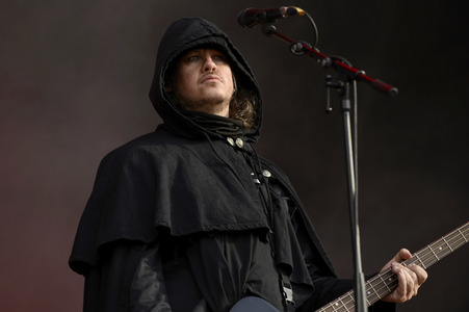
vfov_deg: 8.6
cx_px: 234
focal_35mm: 160
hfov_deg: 12.8
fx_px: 2083
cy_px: 156
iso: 100
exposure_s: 1/400
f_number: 4
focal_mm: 160
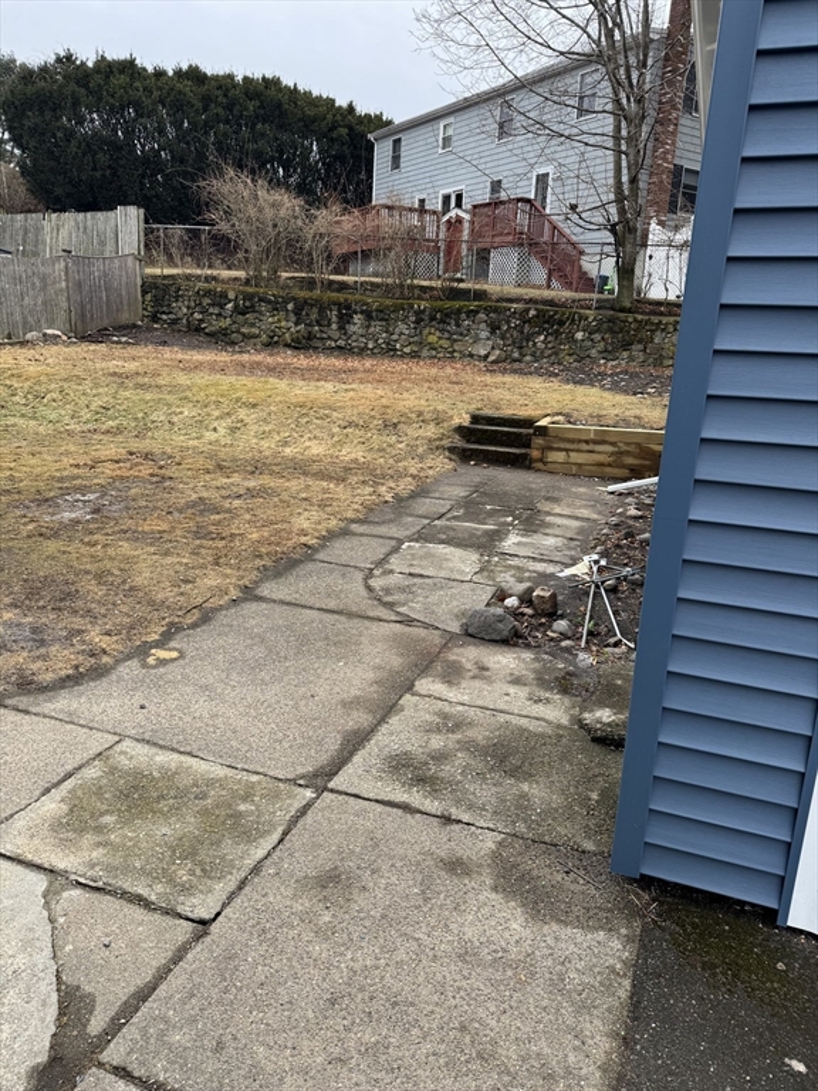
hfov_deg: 56.8
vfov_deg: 71.6
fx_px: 756
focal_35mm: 24
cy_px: 546
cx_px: 409
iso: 80
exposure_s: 1/481
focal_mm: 6.76
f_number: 1.78
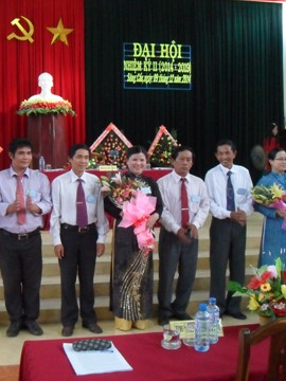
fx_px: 518
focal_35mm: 47
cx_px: 86
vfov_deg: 40.4
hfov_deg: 30.6
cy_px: 191
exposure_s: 1/30
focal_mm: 6.2
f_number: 2.8
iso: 400
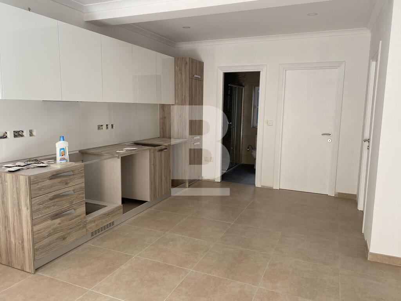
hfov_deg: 67.3
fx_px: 301
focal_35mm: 26
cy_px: 150
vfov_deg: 53.1
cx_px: 200
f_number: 1.8
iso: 64
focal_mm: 4.25
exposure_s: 1/121
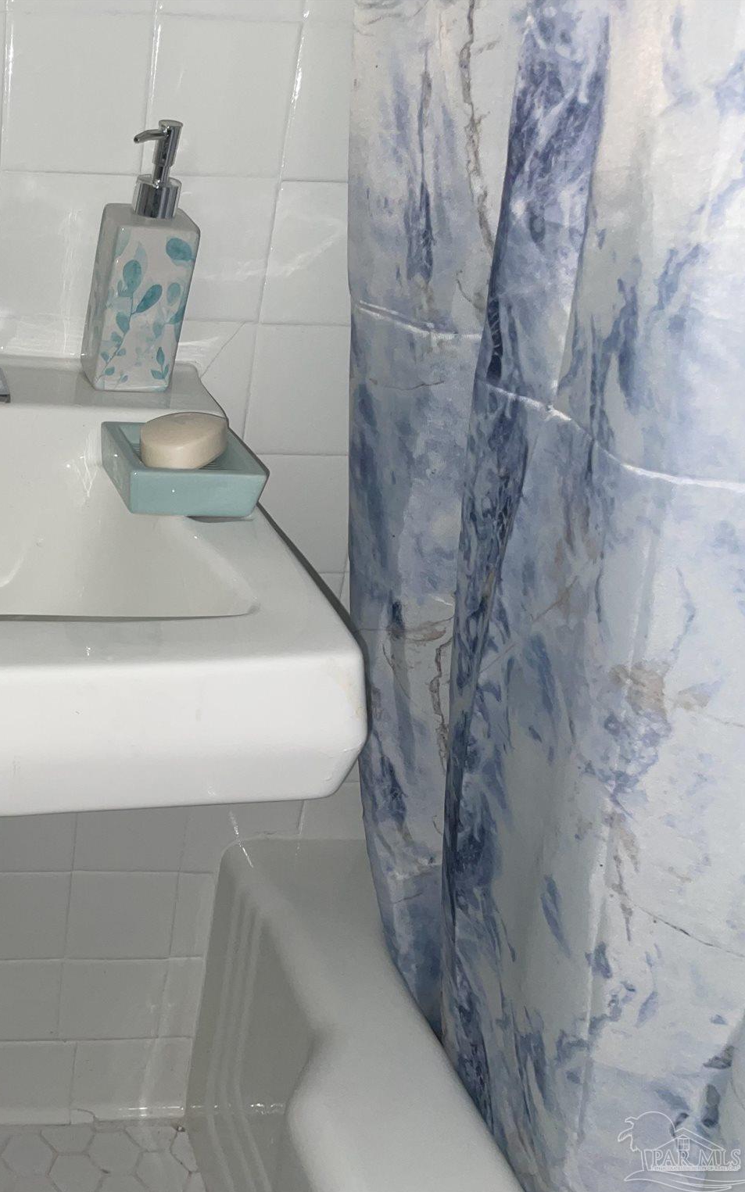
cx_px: -42
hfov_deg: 31.2
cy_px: 596
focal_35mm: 37
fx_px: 1202
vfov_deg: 52.8
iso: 64
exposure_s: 1/8
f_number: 1.6
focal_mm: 4.2
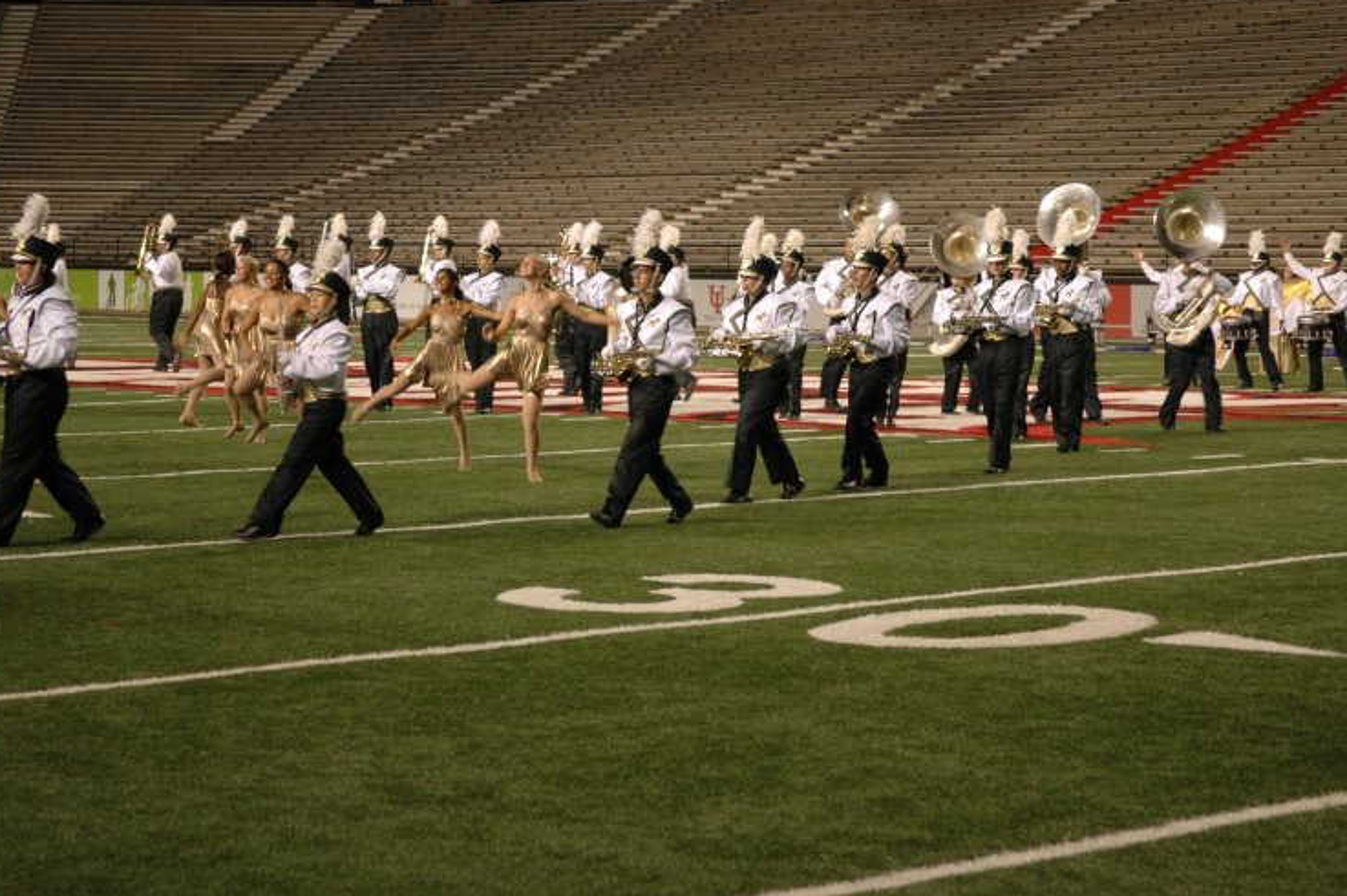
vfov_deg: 15.2
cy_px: 419
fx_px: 3347
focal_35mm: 90
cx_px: 618
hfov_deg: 22.7
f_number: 2.8
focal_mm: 55
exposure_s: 1/100
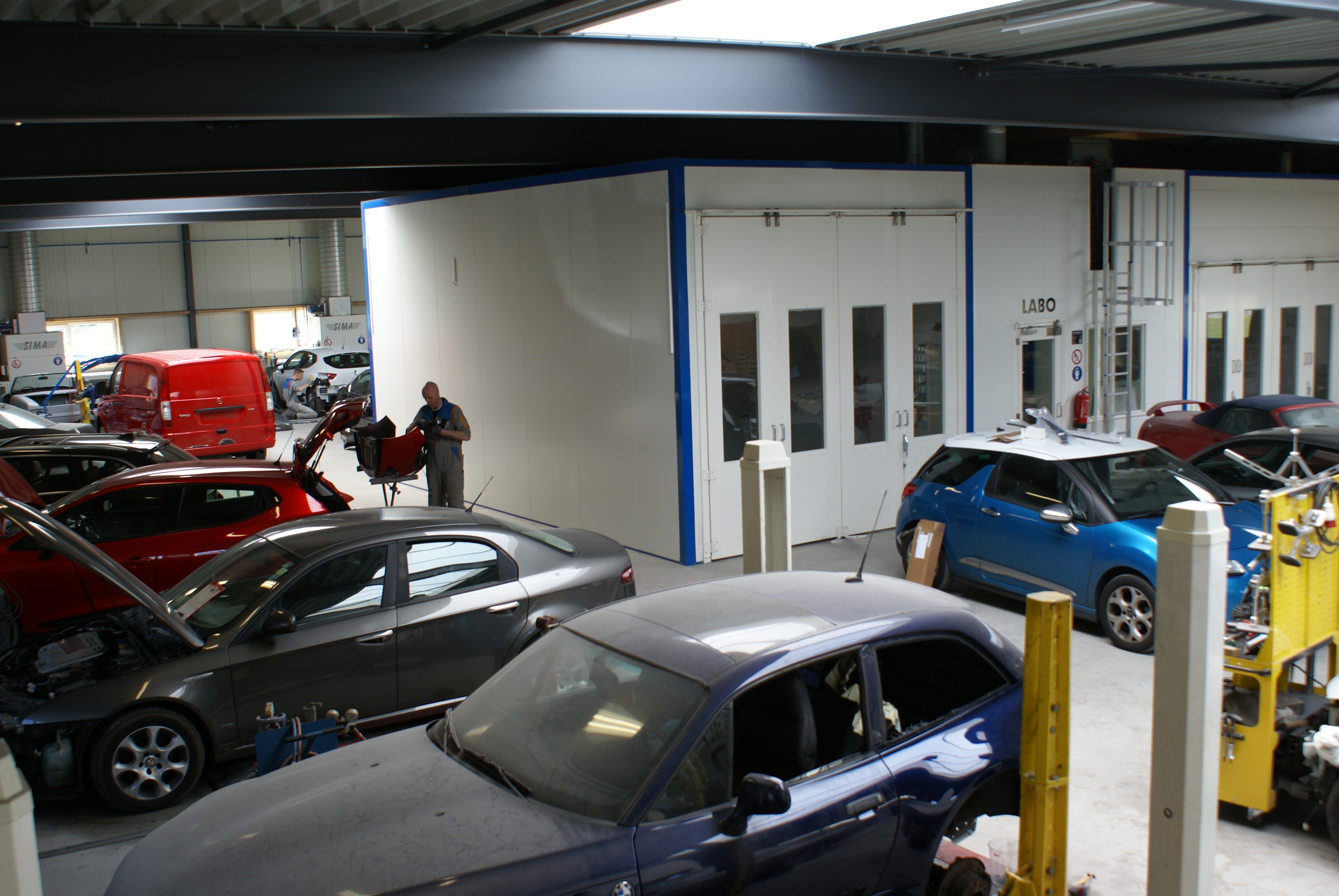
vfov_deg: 37.0
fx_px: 1341
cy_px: 448
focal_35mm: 36
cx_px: 670
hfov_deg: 53.1
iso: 100
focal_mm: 24
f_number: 5.6
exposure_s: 1/50
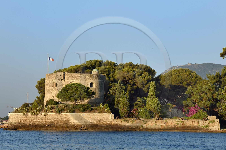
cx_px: 113
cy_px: 75
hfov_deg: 10.3
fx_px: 1254
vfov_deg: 6.9
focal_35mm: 200
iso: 200
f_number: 5.6
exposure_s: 1/640
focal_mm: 200
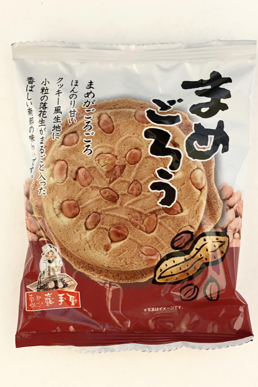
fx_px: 591
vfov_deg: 36.2
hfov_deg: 24.6
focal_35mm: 55
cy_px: 191
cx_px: 132
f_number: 2
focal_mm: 6
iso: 320
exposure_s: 1/25
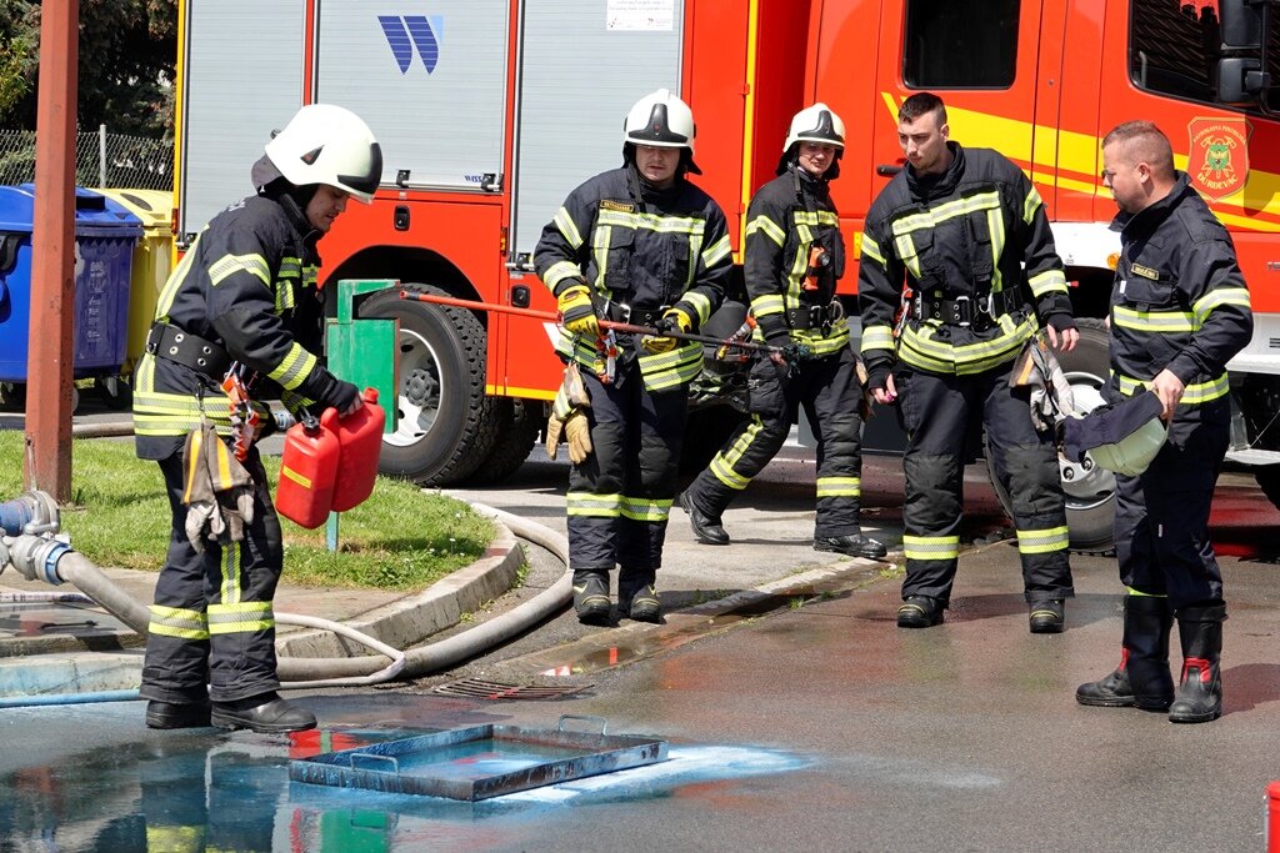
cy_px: 426
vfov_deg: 13.7
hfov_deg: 20.4
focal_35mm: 100
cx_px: 640
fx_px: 3556
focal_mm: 36.72
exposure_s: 1/640
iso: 100
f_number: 4
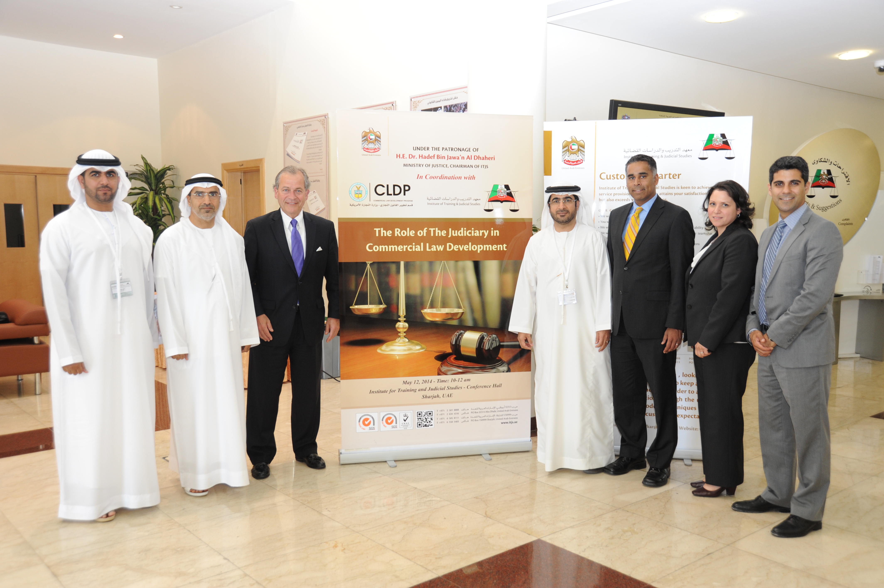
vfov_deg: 38.8
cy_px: 294
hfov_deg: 55.8
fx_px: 834
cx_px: 442
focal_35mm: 34
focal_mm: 34
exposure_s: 1/50
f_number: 6.3
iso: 800
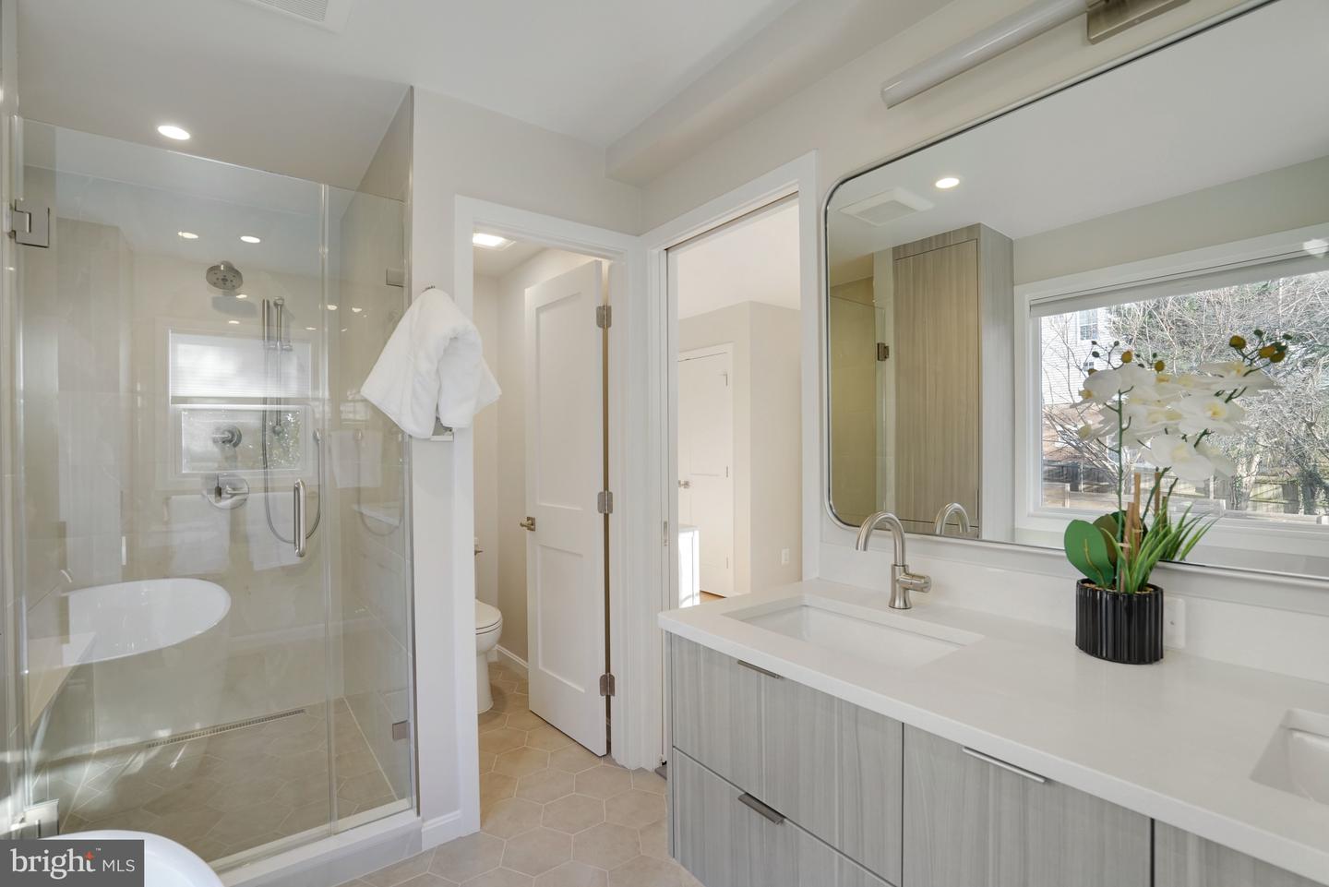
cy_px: 444
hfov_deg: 96.7
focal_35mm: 16
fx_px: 591
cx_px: 664
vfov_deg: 73.8
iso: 1250
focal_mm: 16
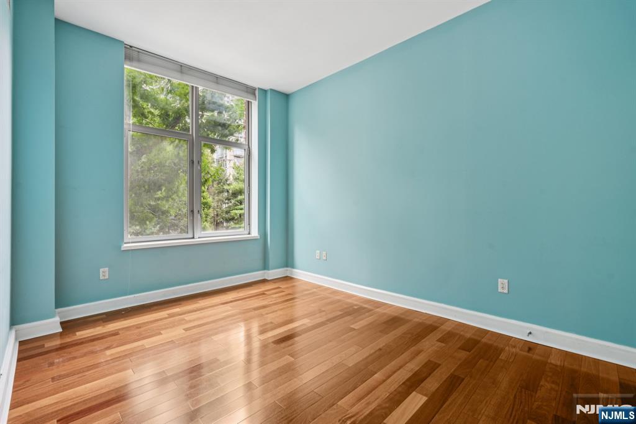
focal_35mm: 16
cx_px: 318
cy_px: 212
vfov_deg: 73.7
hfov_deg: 96.8
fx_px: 283
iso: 400
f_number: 8
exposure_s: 1/15
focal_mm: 16
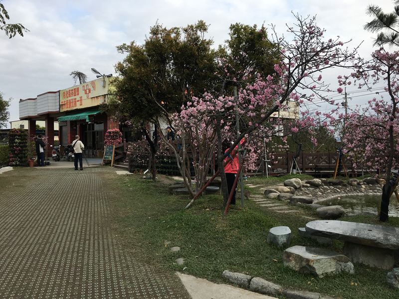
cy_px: 150
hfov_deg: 61.7
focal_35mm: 29
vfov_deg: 48.2
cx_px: 200
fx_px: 334
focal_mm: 4.15
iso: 25
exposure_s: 1/836
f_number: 2.2
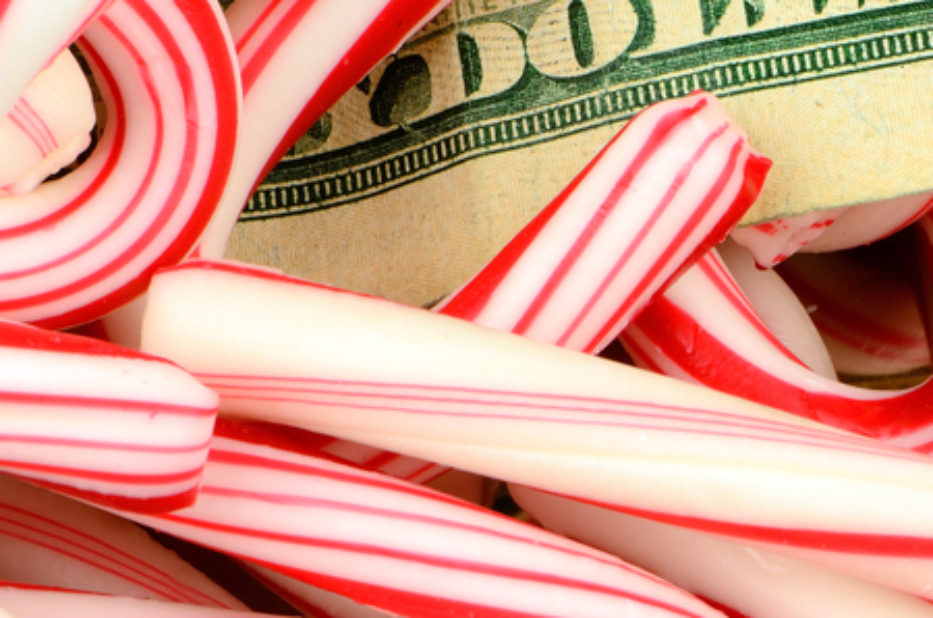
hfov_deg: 7.3
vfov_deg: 4.8
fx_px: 7322
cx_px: 696
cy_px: -33
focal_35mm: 283
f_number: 22
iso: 100
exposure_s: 1/4
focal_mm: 85
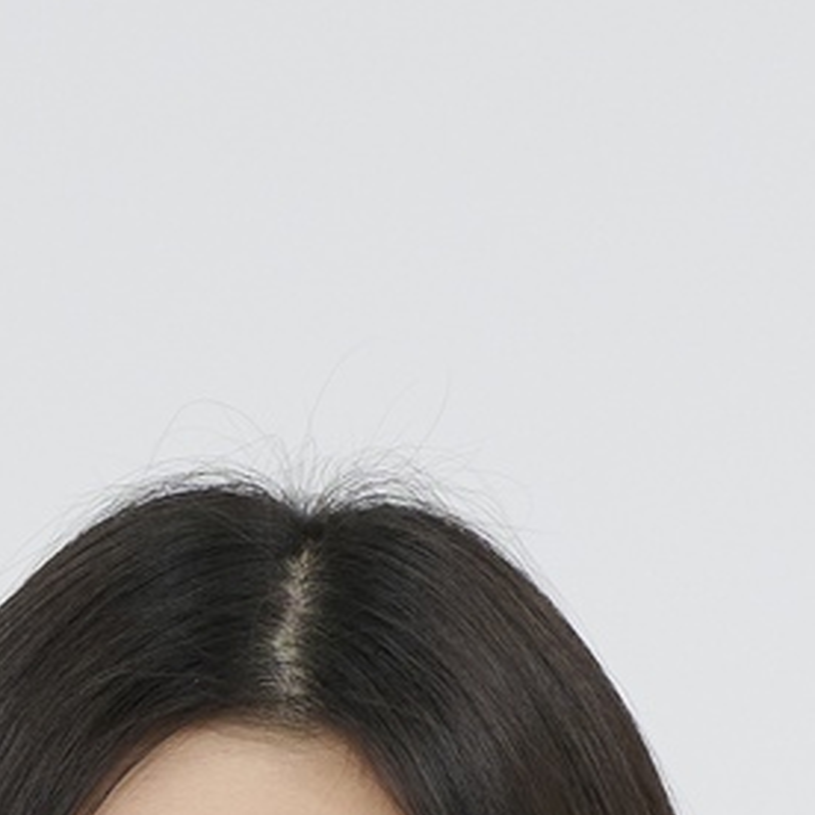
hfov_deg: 2.2
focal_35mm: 813
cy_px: 2560
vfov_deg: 2.1
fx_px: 21656
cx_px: 419
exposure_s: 1/125
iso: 400
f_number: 5.6
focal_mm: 110
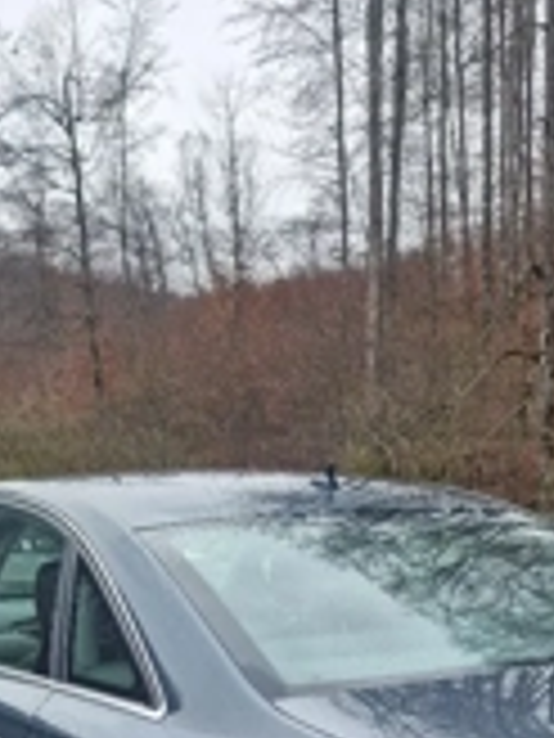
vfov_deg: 29.7
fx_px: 1195
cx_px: 374
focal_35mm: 56
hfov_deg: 25.9
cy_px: 873
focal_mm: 6.4
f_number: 1.8
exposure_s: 1/192
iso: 50
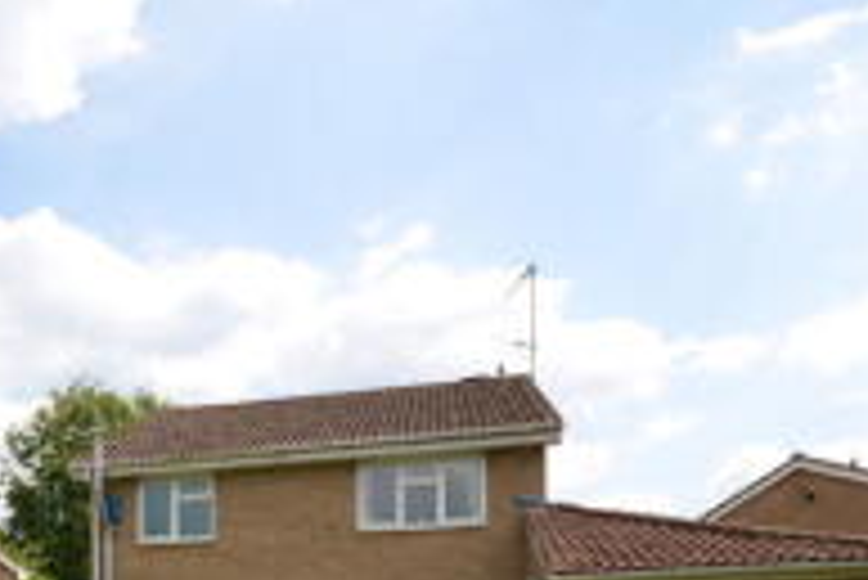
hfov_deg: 48.5
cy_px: 704
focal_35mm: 37
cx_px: 157
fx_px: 893
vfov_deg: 30.4
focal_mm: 10
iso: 100
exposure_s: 1/200
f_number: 8
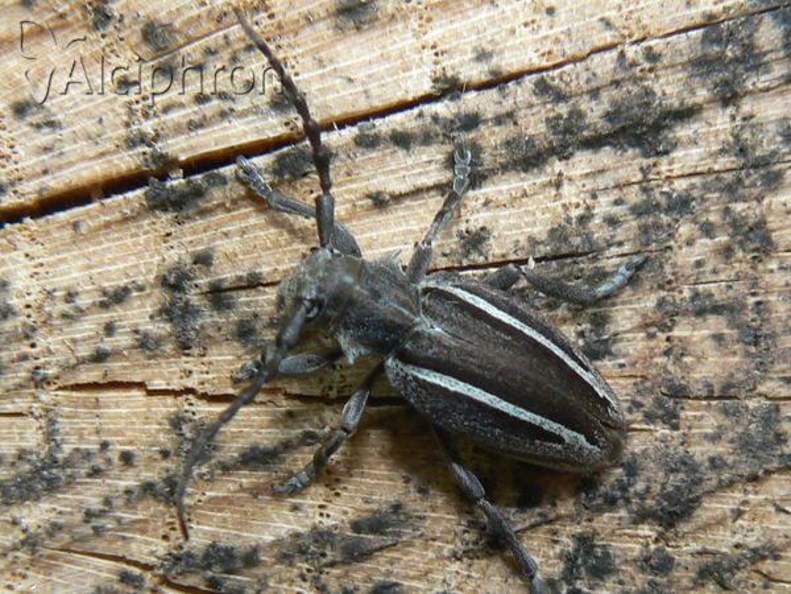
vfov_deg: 39.7
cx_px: 396
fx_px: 823
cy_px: 297
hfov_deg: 51.4
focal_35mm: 36
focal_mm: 6
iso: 80
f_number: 3.2
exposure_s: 1/50
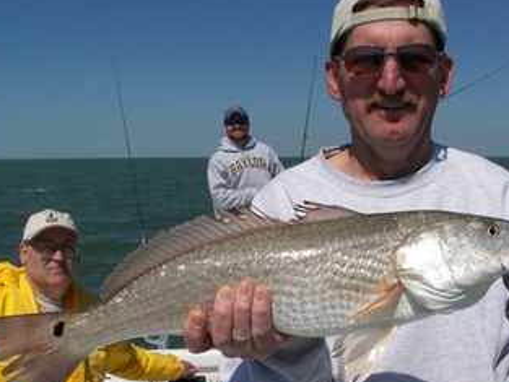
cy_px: 208
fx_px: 677
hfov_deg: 41.2
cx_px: 228
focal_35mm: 46
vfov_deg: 31.5
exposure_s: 1/800
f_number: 5.6
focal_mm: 6
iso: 50
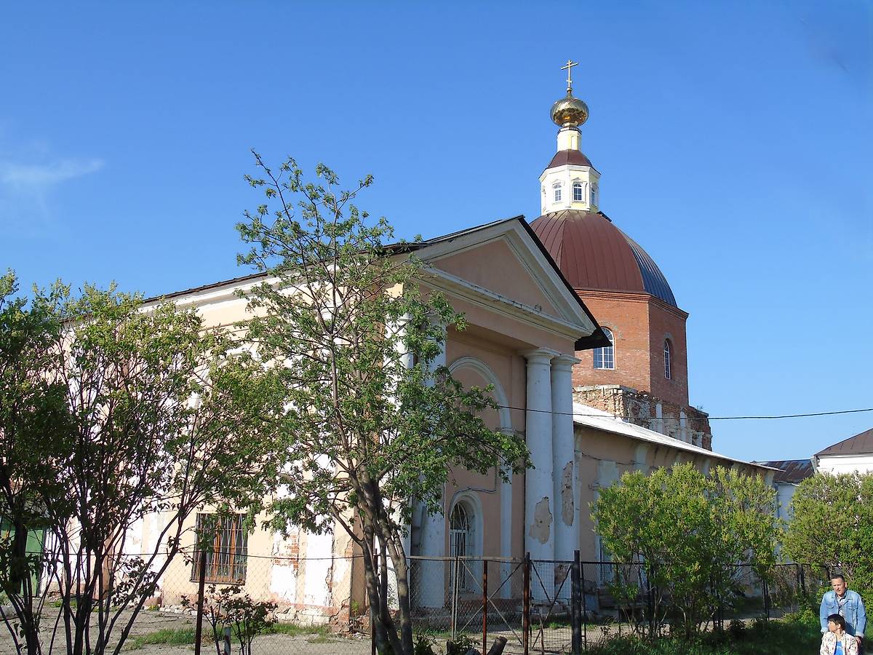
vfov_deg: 41.8
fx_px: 857
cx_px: 436
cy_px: 328
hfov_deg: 54.0
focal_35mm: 34
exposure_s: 1/640
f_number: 3.8
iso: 80
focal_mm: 6.1
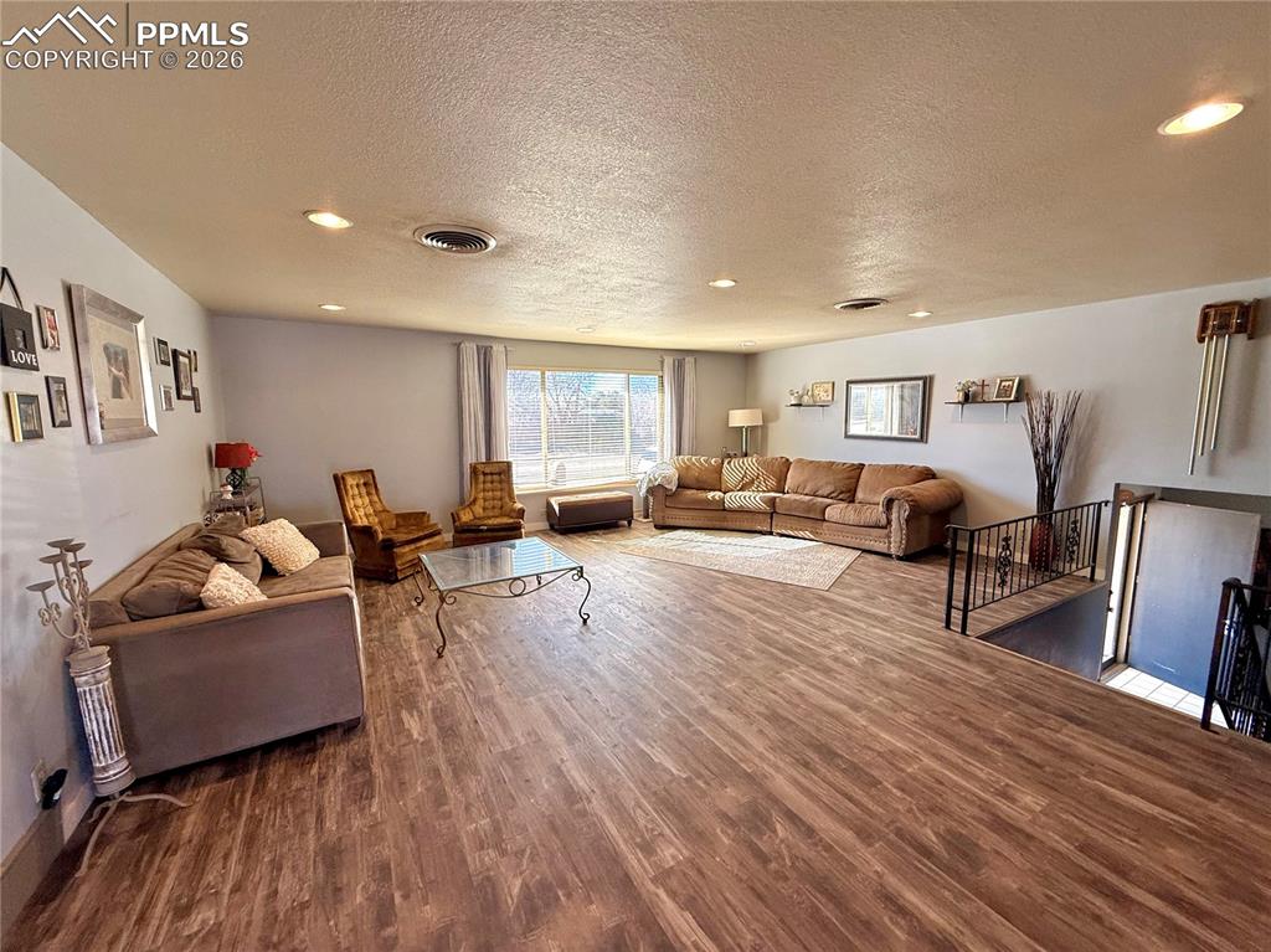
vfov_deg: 85.6
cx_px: 636
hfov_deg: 102.1
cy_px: 476
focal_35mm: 14
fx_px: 514
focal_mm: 2.22
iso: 100
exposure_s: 1/120
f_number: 2.2
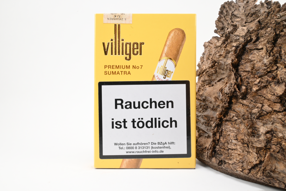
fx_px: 250
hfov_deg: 59.5
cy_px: 96
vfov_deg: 41.7
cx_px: 143
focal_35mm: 32
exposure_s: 1/15
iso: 640
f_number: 22
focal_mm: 21
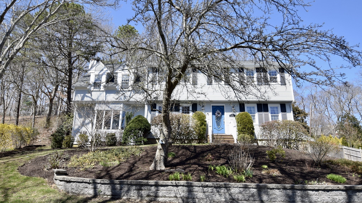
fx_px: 197
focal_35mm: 21
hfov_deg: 85.1
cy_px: 105
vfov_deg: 54.6
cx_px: 182
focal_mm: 13
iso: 200
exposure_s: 1/320
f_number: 9
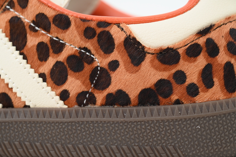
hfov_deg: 17.8
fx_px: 754
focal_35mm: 115
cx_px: 118
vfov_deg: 11.9
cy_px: 78
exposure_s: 1/100
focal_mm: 115
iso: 400
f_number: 10
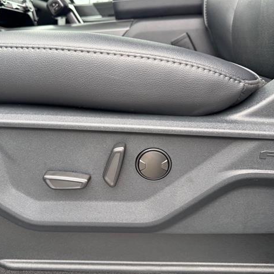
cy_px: 139
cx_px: 129
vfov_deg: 55.6
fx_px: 260
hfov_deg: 55.6
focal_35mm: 29
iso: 100
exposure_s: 1/121
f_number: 1.78
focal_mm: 6.76
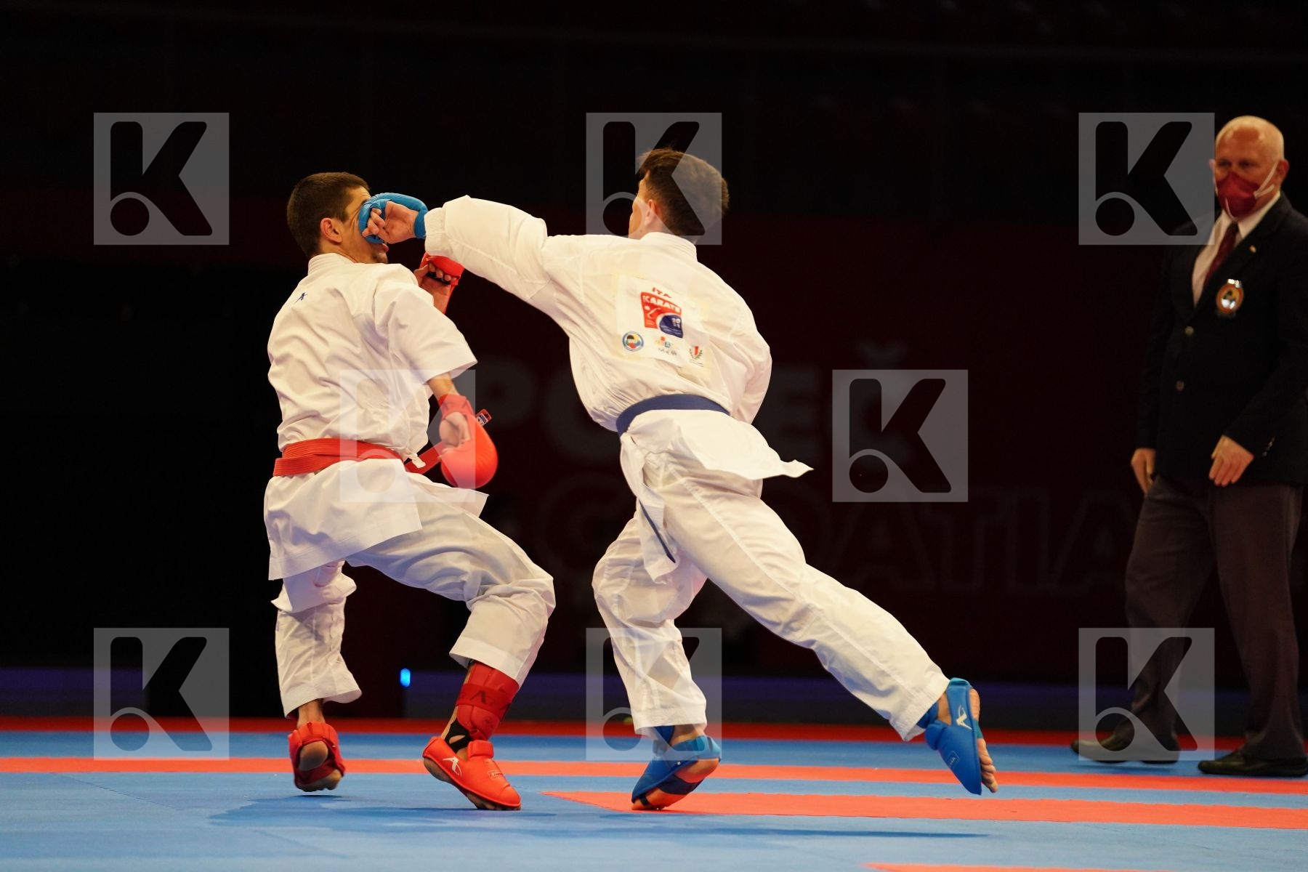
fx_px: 6576
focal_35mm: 181
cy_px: 436
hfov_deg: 11.4
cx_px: 654
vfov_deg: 7.6
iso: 3200
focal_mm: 181
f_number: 2.8
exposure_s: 1/1000
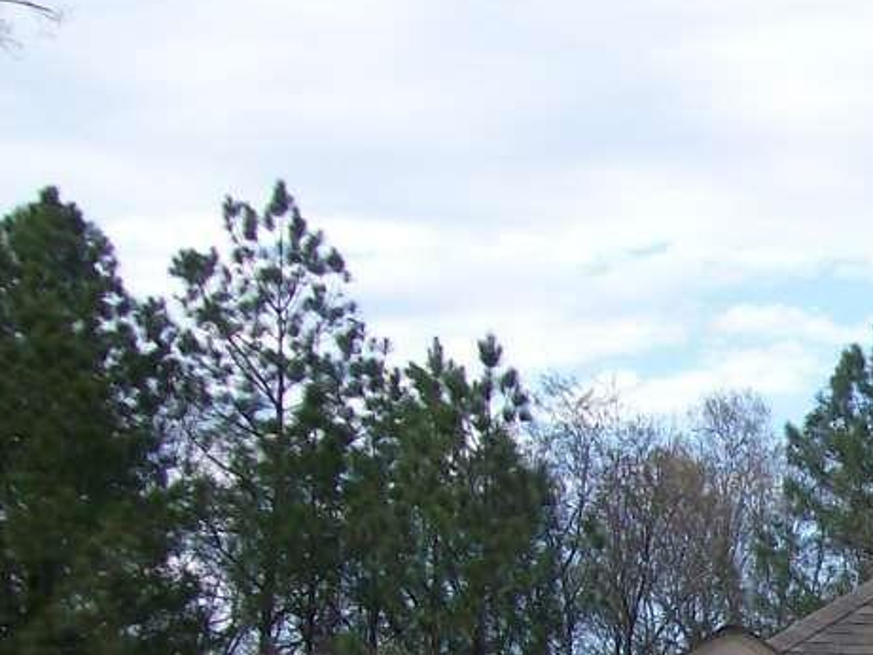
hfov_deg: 14.5
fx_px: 3153
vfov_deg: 11.2
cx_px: 1379
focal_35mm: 125
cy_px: 1094
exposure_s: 1/527
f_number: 2.7
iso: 80
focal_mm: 6
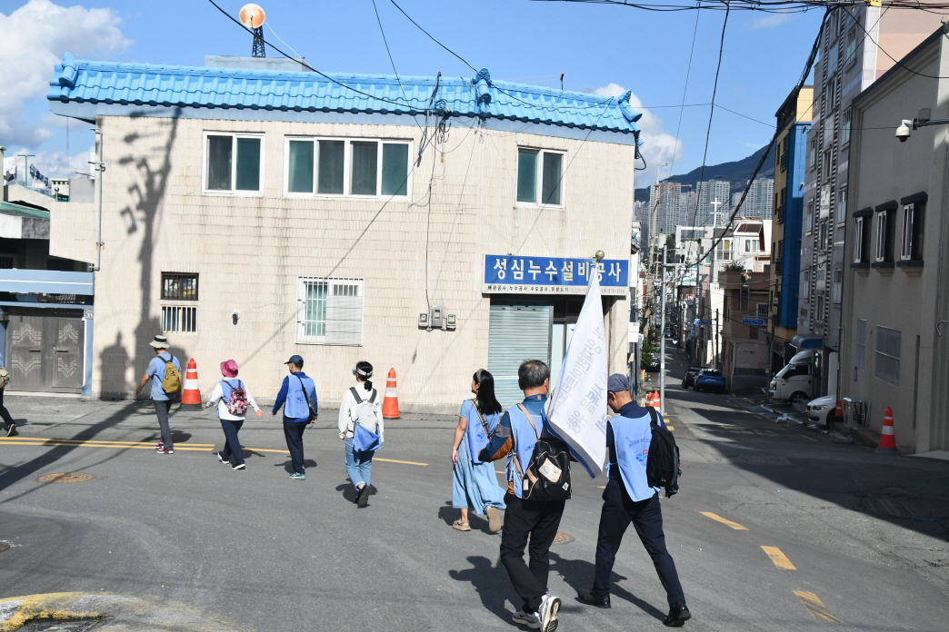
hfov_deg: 49.6
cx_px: 474
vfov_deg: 34.2
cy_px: 316
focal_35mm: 39
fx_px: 1028
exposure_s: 1/1250
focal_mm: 26
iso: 1000
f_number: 11
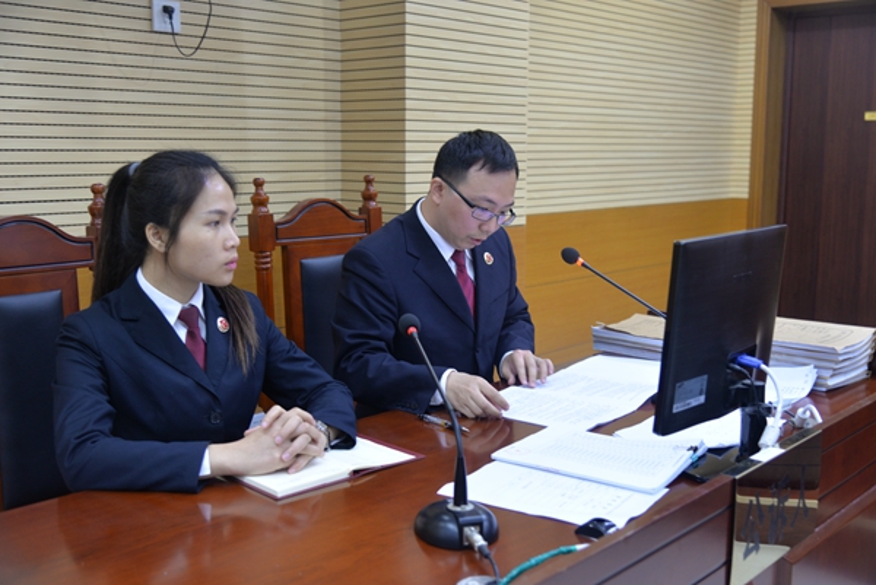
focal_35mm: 38
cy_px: 292
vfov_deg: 35.1
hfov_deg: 50.7
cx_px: 438
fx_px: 925
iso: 800
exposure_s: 1/30
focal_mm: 38
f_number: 4
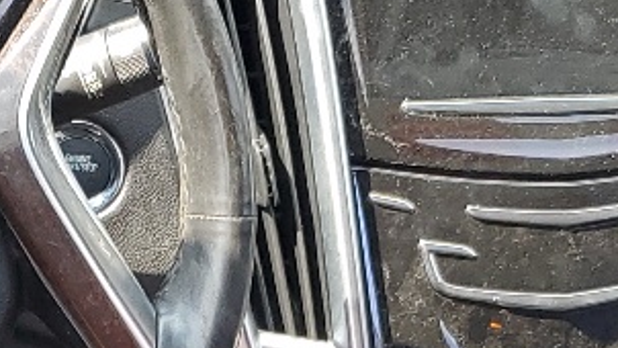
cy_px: 688
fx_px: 2458
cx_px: 325
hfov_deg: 14.3
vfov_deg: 7.8
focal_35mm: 150
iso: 50
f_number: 1.5
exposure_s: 1/244
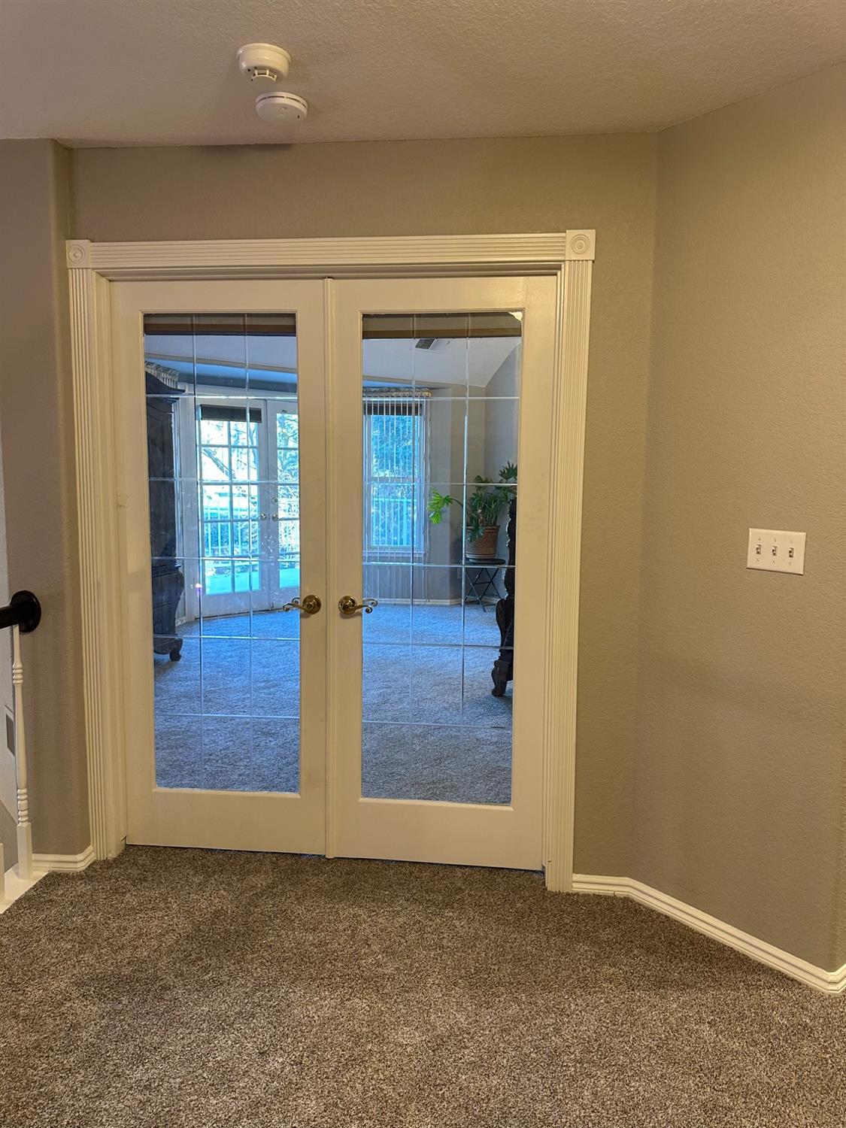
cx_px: 423
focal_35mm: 24
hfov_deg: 56.8
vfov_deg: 71.6
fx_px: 782
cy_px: 564
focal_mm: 6.86
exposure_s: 1/60
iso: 250
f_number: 1.78
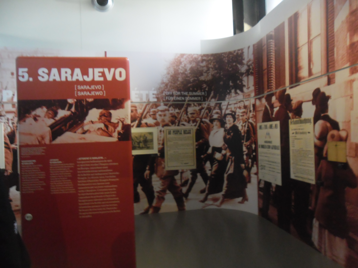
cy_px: 134
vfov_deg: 51.4
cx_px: 179
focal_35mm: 27
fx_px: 279
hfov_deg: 65.3
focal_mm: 4.9
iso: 400
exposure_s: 1/22
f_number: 3.5
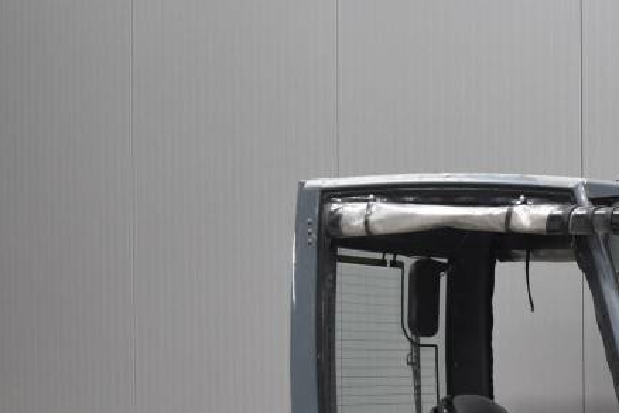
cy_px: 429
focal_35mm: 86
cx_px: 647
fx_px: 1485
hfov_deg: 22.5
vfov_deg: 15.5
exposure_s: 1/50
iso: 1600
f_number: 4
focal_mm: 21
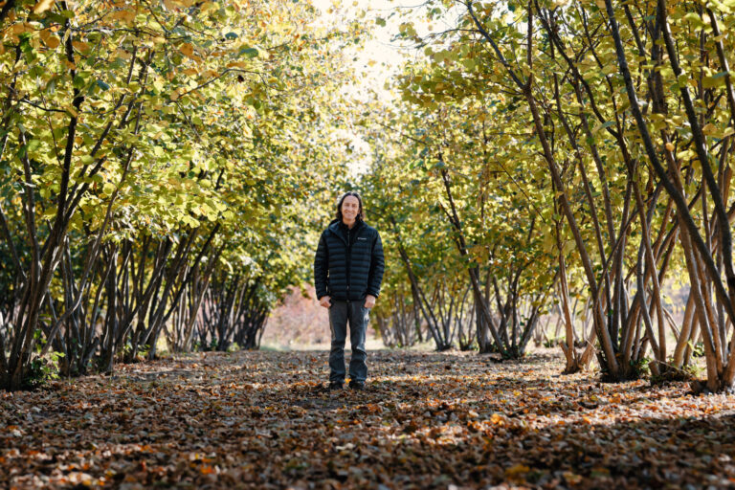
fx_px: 1735
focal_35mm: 85
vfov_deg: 16.1
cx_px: 368
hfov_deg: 23.9
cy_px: 245
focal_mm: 85
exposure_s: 1/400
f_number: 2.8
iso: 100
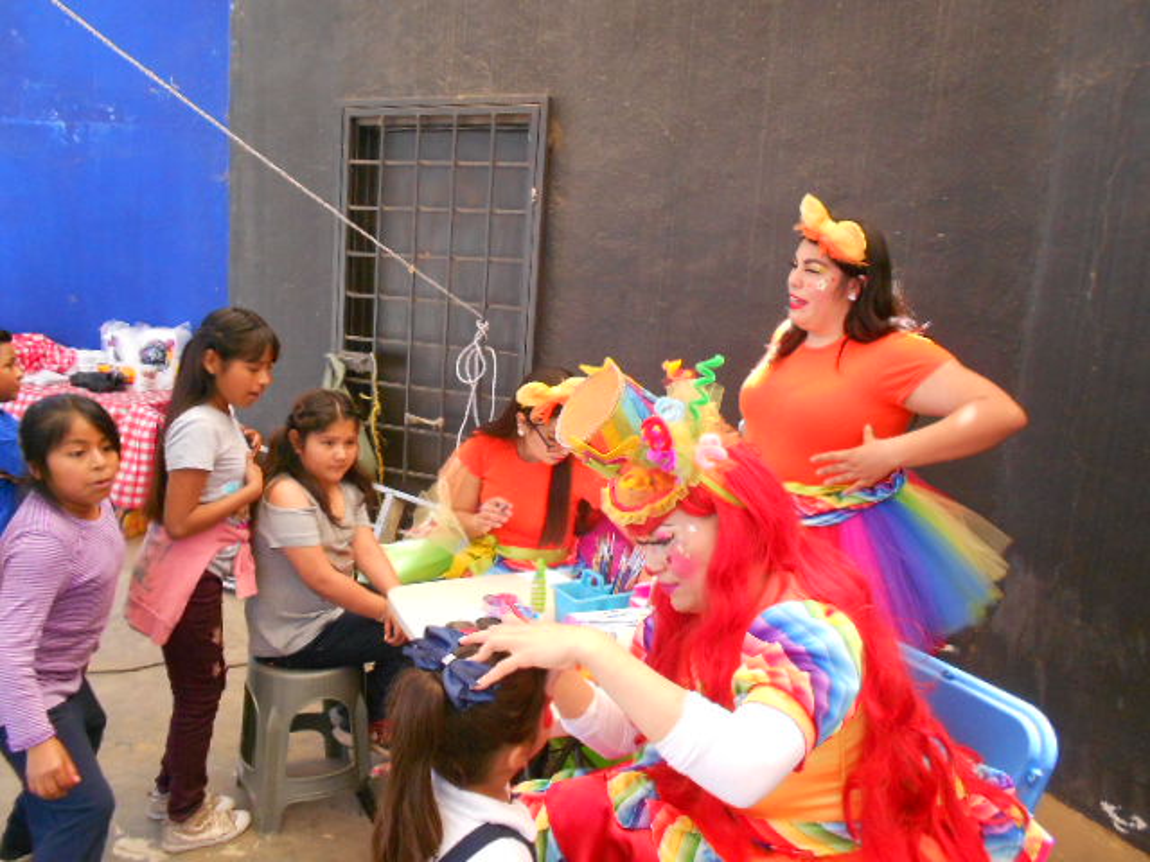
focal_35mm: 26
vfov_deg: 53.1
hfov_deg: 67.3
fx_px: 864
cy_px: 431
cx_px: 575
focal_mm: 4.6
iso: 400
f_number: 3.2
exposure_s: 1/500
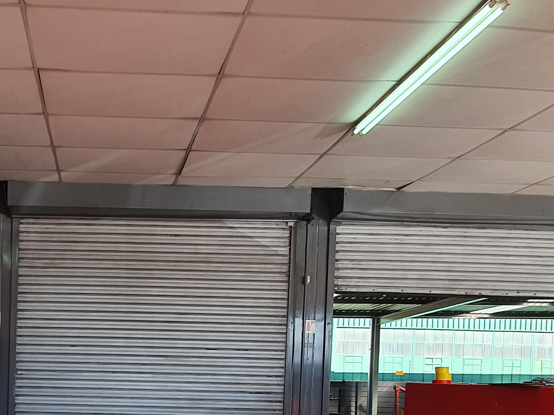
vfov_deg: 41.0
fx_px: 496
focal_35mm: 31
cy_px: 392
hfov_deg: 53.3
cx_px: 89
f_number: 2.2
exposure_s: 1/100
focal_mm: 1.8
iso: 50
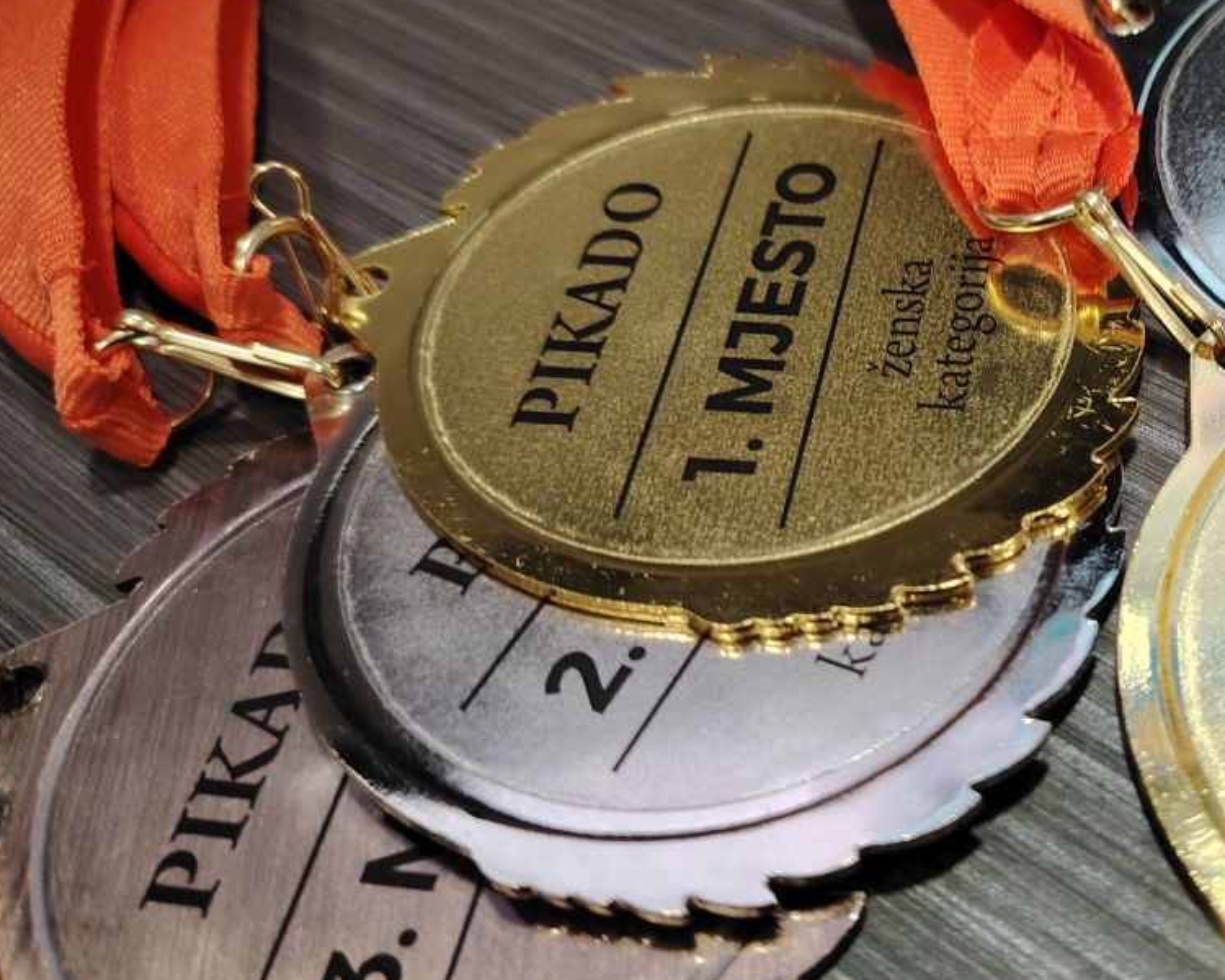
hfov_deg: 43.0
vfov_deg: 37.3
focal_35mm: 40
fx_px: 1450
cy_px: 477
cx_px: 1034
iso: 1113
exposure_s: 1/33.3
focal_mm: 5.25
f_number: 1.75
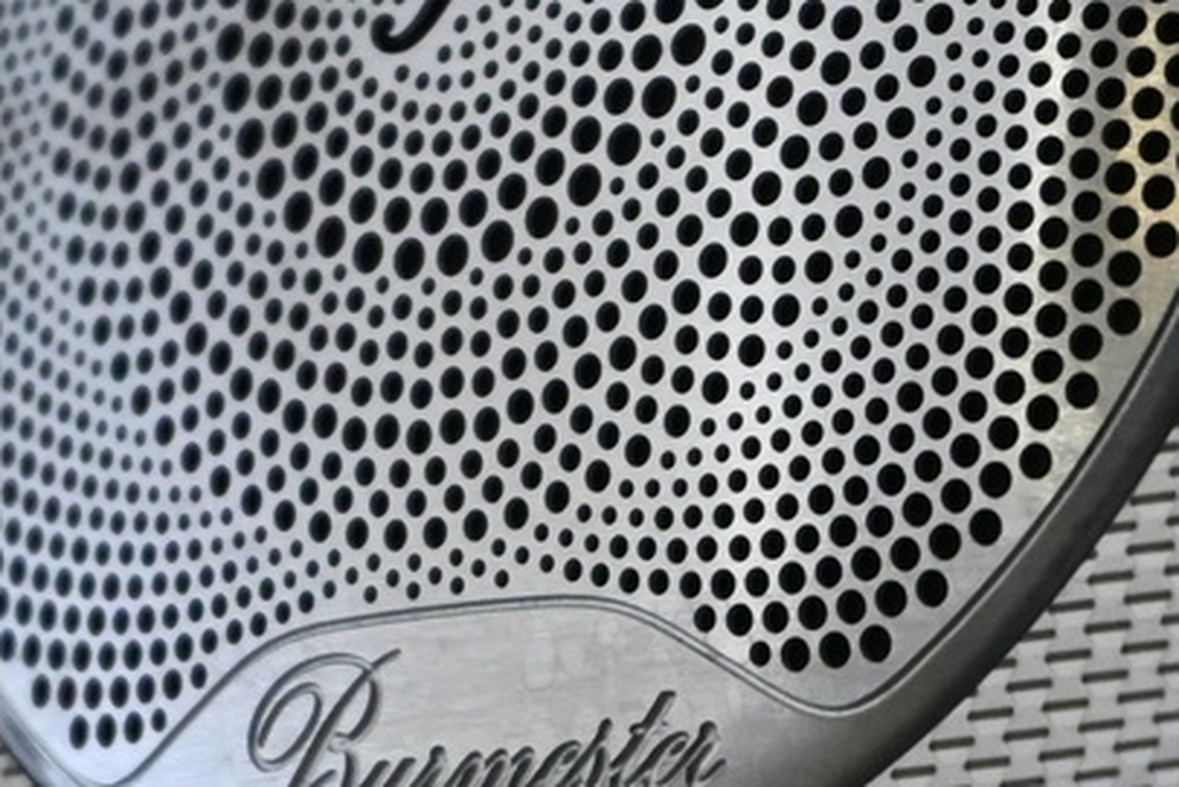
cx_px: 511
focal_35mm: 299
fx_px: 9795
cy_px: 6
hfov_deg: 6.9
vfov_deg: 4.6
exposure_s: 1/80
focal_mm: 50
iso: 2800
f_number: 6.3
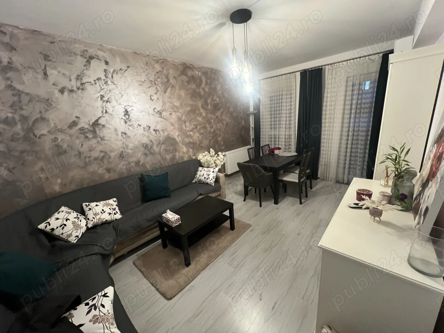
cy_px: 166
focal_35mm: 13
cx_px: 222
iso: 640
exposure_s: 1/50
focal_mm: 1.57
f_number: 1.8
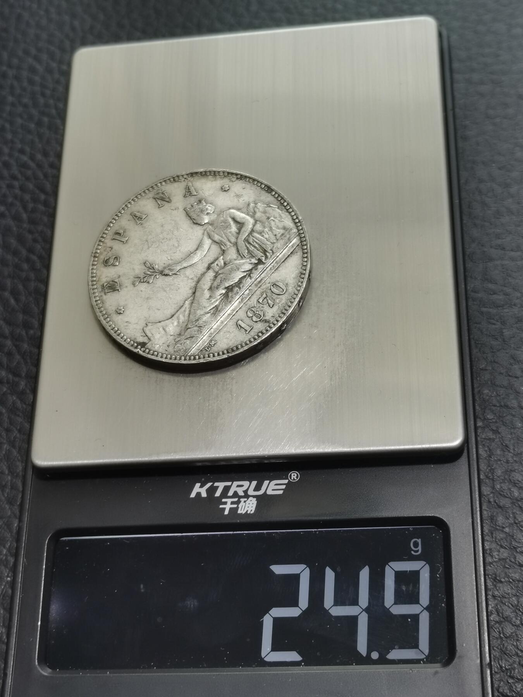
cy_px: 348
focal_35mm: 60
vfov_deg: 32.2
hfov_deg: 24.4
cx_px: 262
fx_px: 1209
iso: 64
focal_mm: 5.58
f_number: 1.8
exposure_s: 1/100
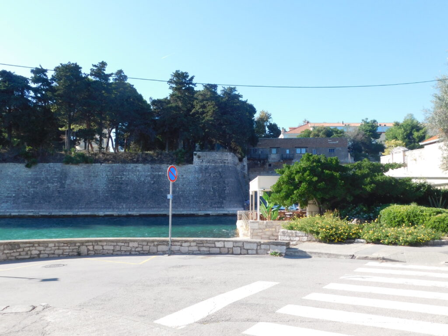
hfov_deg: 60.0
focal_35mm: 30
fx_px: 388
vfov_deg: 46.8
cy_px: 168
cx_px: 224
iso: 125
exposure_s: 1/500
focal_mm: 5.3
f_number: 3.2
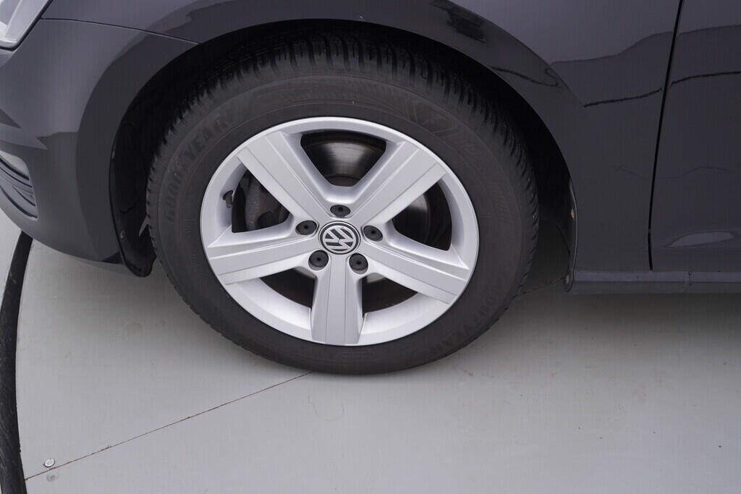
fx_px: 741
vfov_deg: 36.9
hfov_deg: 53.1
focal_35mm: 36
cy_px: 247
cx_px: 370
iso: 125
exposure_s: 1/60
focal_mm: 24
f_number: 3.5
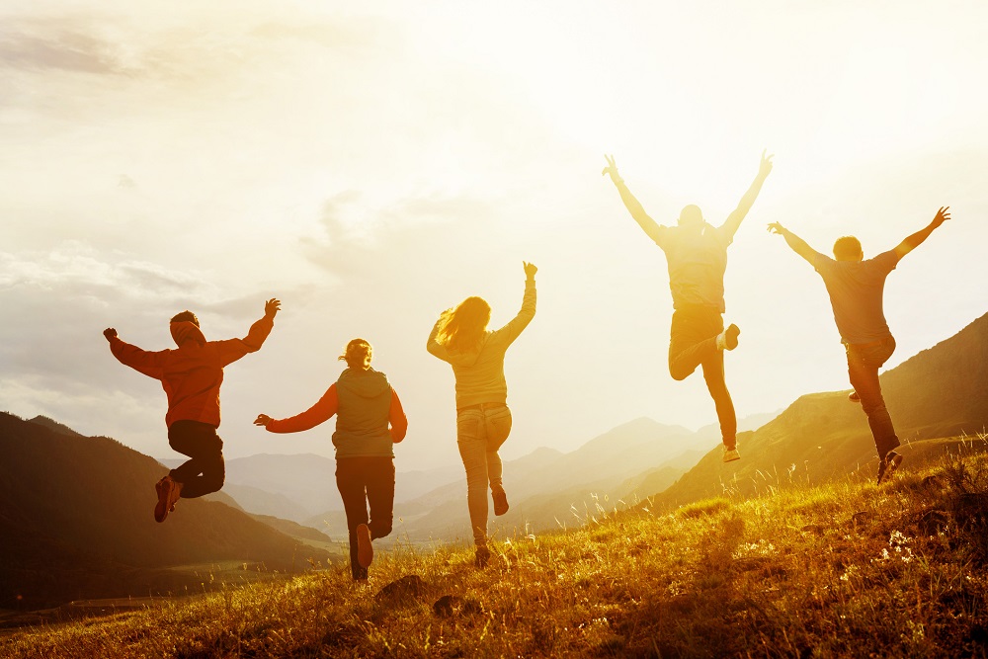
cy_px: 330
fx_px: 1372
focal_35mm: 50
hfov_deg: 39.6
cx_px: 494
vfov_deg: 27.0
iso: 320
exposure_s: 1/640
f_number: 5
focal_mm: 50
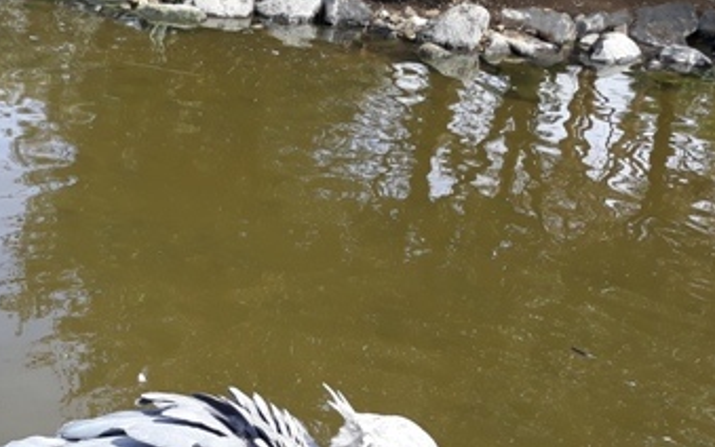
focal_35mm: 54
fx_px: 1052
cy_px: 312
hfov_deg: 36.3
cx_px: 148
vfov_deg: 23.8
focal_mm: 3.71
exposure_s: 1/376
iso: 40
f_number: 1.7
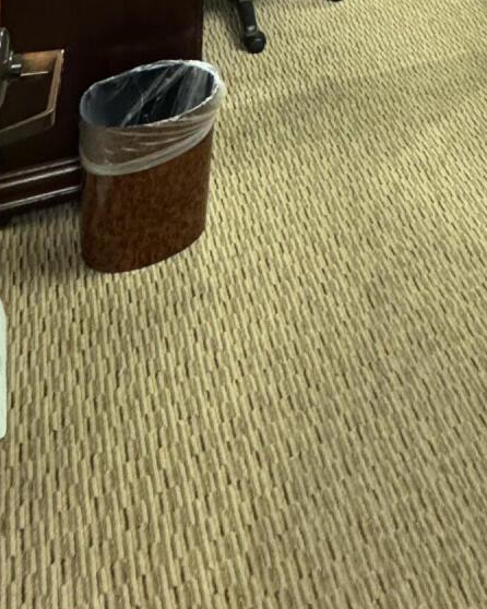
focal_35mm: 49
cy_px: -350
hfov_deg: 28.7
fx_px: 883
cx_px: 496
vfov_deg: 25.7
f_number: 2.2
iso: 640
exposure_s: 1/60
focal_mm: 2.22
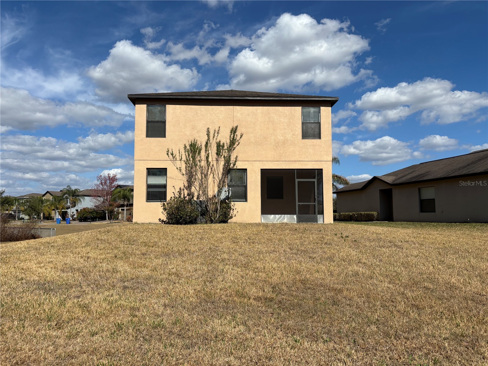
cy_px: 183
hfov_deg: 67.3
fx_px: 367
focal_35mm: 26
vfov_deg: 53.1
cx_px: 244
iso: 50
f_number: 1.6
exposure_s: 1/6329
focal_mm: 5.96
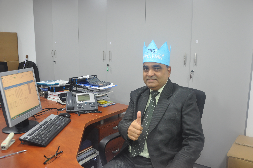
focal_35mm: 32
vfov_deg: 41.6
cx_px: 126
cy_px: 84
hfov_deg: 59.6
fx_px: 221
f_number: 5
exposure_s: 1/25
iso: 800
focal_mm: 21
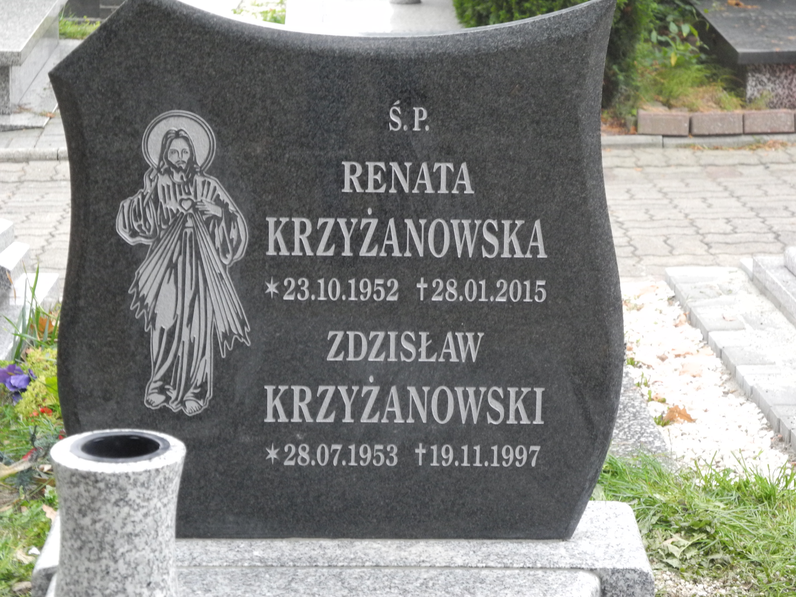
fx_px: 2414
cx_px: 398
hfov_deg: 18.7
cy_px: 298
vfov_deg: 14.1
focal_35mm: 105
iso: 400
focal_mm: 22.5
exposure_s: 1/25
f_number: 4.5
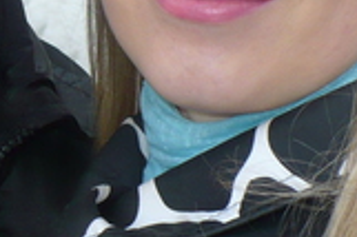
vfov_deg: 8.8
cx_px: 29
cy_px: -60
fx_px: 1526
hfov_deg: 13.2
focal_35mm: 154
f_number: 2.8
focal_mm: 6.1
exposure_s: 1/500
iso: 100
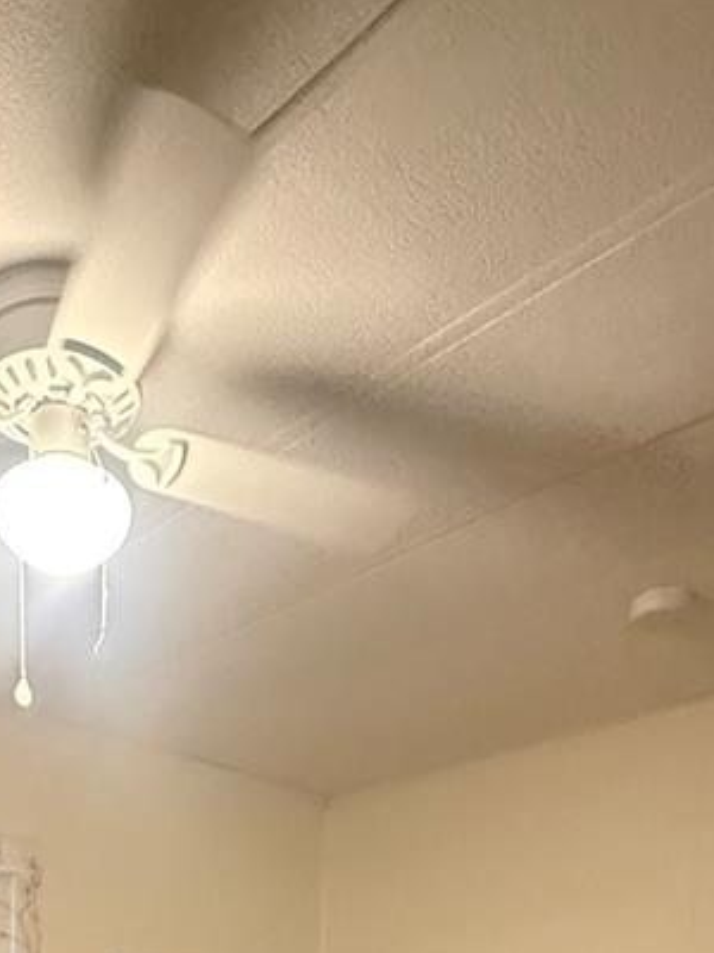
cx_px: 167
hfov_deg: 33.6
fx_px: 1155
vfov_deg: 33.3
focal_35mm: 42
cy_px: 1232
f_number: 2.2
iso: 1000
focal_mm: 2.22
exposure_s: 1/40
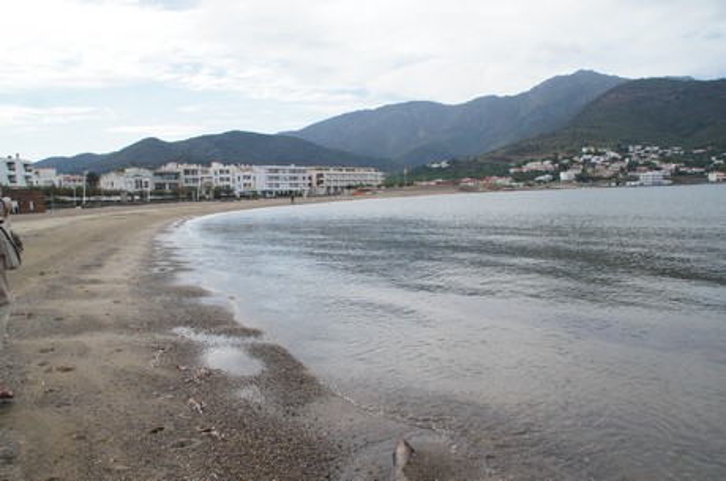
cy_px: 240
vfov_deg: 47.8
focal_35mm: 27
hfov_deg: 67.5
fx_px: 544
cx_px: 363
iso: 100
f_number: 7.1
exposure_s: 1/320
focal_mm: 18
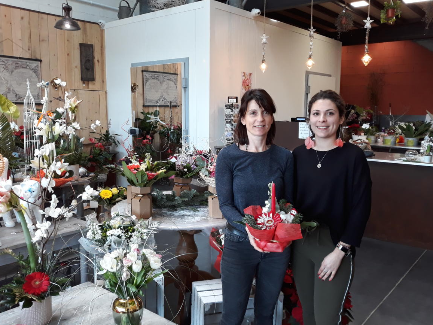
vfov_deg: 49.8
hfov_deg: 63.4
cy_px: 162
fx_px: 350
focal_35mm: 28
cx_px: 220
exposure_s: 1/50
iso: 125
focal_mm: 3.71
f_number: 1.7
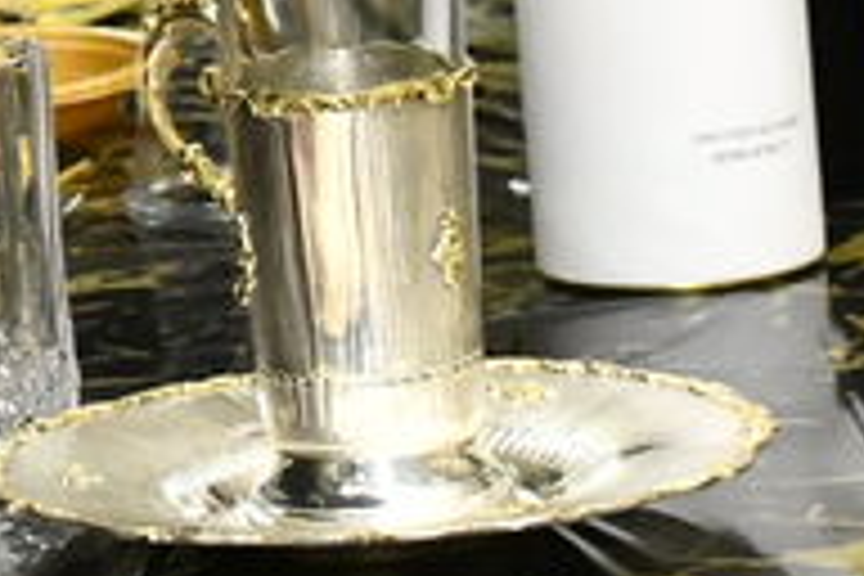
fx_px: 6120
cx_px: -842
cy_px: -209
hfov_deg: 7.7
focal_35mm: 255
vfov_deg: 5.4
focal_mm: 35
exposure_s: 1/125
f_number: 5.6
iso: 3200
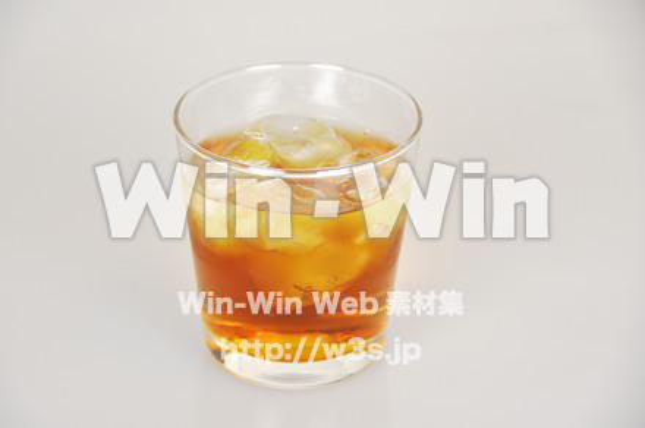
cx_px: 322
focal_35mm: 142
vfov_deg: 9.6
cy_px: 214
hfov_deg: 14.4
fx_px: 2549
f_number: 5.3
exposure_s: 1/60
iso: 450
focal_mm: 95
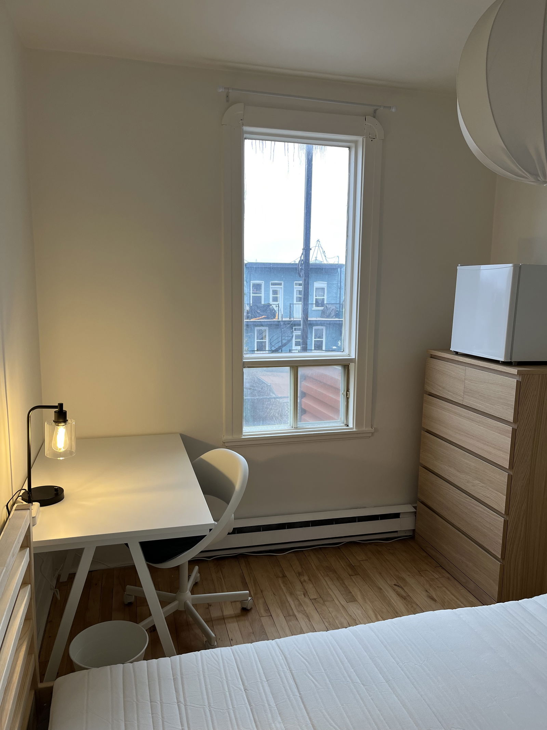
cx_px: 274
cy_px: 365
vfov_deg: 67.3
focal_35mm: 26
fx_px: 548
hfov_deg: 53.1
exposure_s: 1/120
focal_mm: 5.1
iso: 64
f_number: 1.6
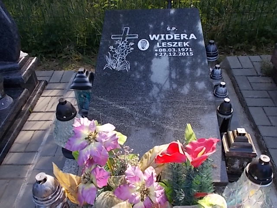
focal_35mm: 34
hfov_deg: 54.0
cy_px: 104
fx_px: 272
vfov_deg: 41.8
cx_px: 138
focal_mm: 6
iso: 80
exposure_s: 1/160
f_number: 3.6
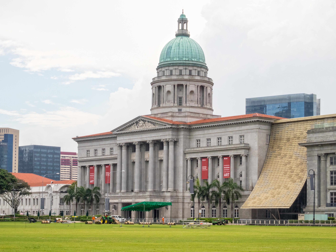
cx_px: 168
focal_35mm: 85
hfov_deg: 23.0
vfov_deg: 17.4
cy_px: 126
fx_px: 825
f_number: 8
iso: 100
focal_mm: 17.8
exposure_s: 1/250
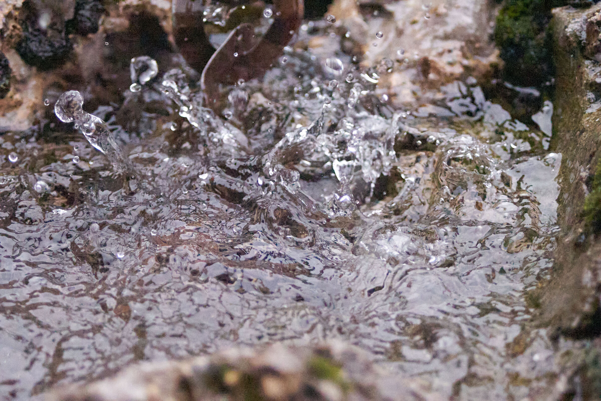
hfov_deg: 17.1
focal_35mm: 120
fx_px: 2003
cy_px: 200
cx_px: 300
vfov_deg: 11.4
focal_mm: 80
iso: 25600
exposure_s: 1/2500
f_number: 5.6
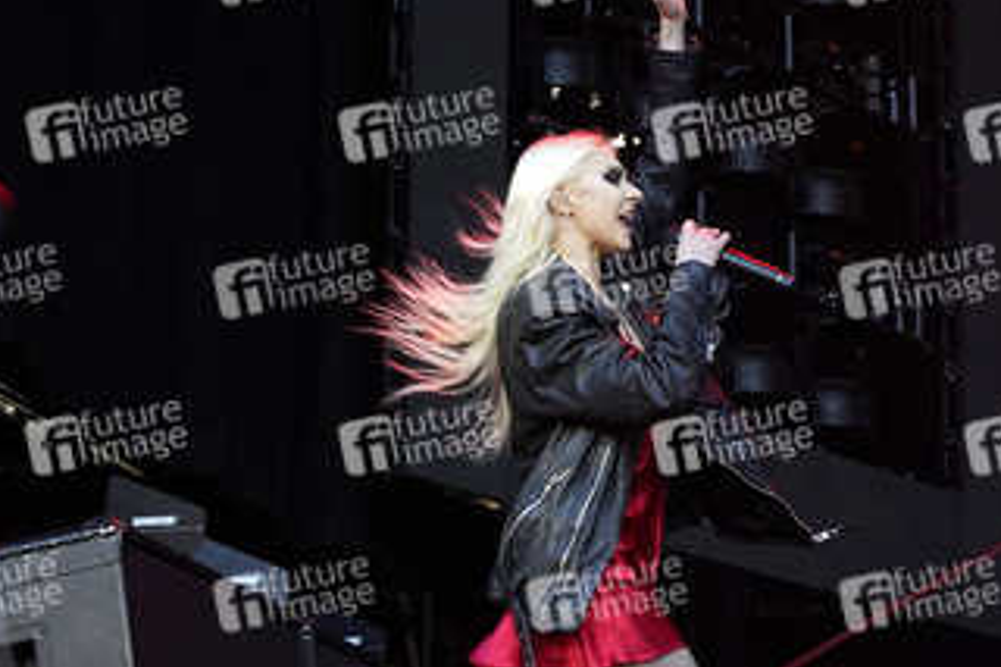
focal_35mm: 86
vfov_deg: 15.9
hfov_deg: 23.6
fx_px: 2390
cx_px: 649
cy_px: 360
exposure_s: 1/200
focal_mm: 61
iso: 1600
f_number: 8
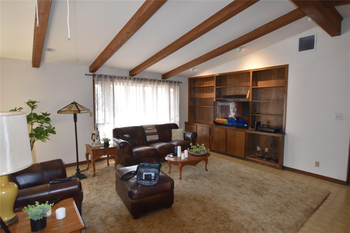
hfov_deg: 85.4
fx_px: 190
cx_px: 175
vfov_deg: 63.2
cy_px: 116
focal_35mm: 20
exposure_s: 1/100
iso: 800
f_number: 5
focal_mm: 13
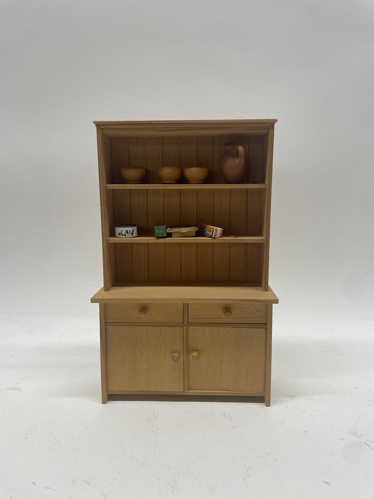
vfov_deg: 67.3
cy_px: 250
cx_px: 187
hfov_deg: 53.1
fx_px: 375
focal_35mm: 26
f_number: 1.6
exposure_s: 1/100
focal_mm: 4.2
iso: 40
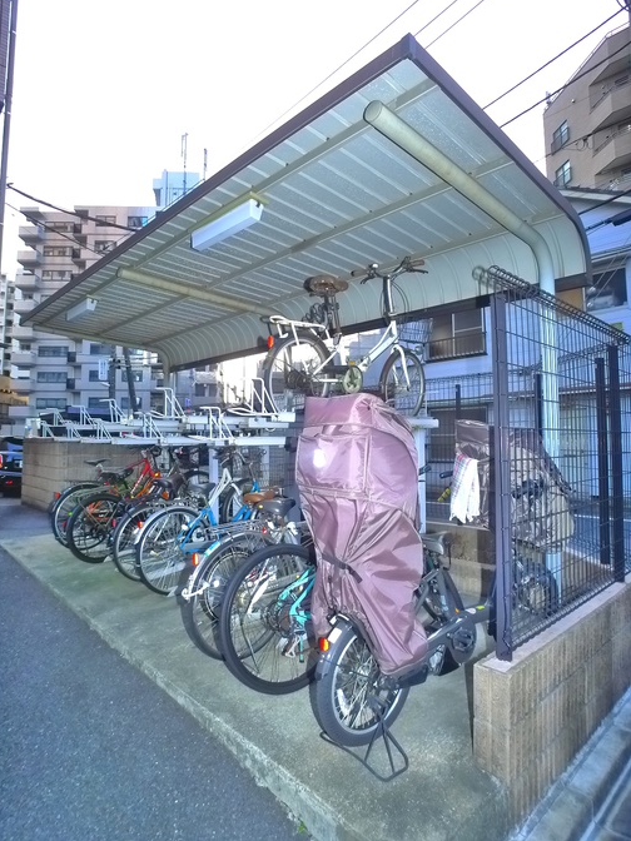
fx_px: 608
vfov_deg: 69.4
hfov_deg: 54.9
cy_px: 404
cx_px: 304
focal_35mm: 25
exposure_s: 1/80
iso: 400
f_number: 2
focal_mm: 5.1
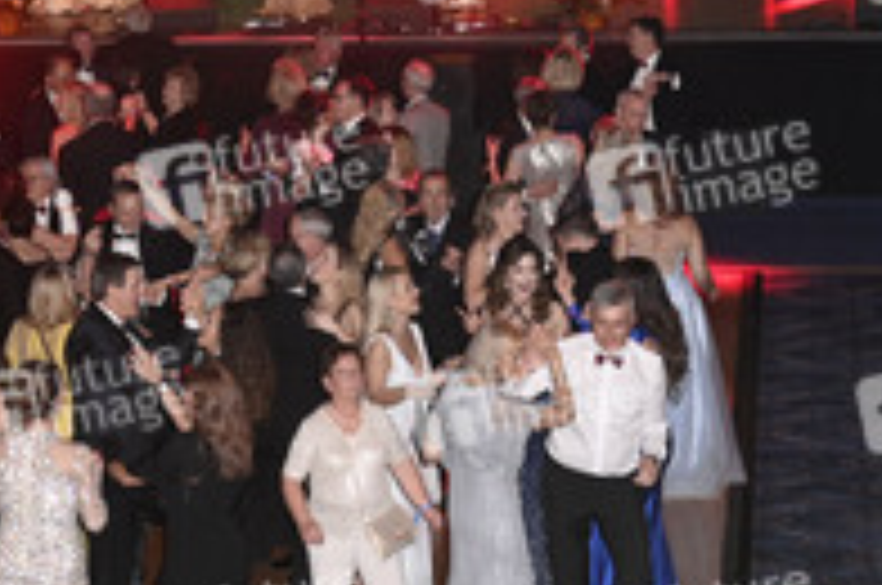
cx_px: 133
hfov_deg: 12.7
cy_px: 63
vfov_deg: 8.5
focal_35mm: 161
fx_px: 3938
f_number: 5.6
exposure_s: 1/160
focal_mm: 70
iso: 1600
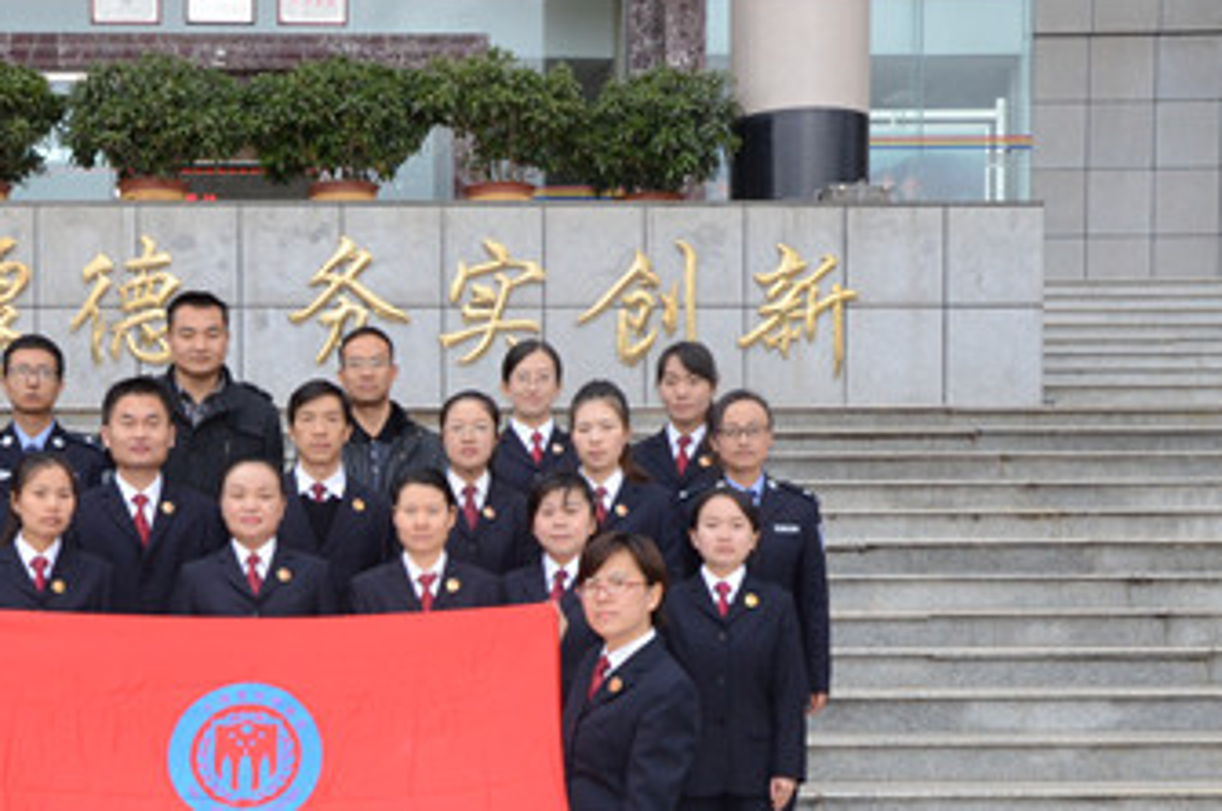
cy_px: 704
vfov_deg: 20.0
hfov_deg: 29.5
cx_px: 244
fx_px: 2267
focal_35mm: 67
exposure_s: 1/80
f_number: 10
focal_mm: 25
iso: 1000
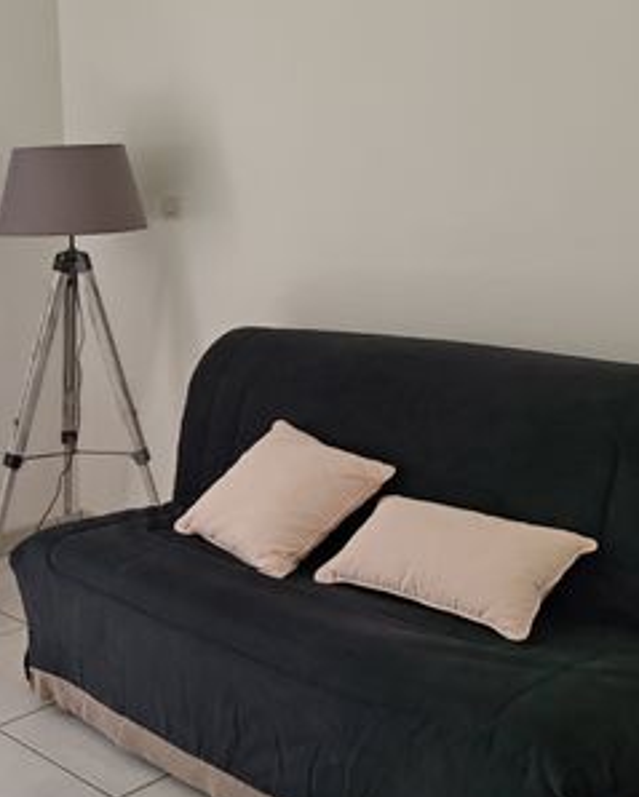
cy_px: 407
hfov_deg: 27.3
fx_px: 1251
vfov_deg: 35.3
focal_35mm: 53
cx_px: 29
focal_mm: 6.12
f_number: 1.9
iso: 50
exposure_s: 1/130
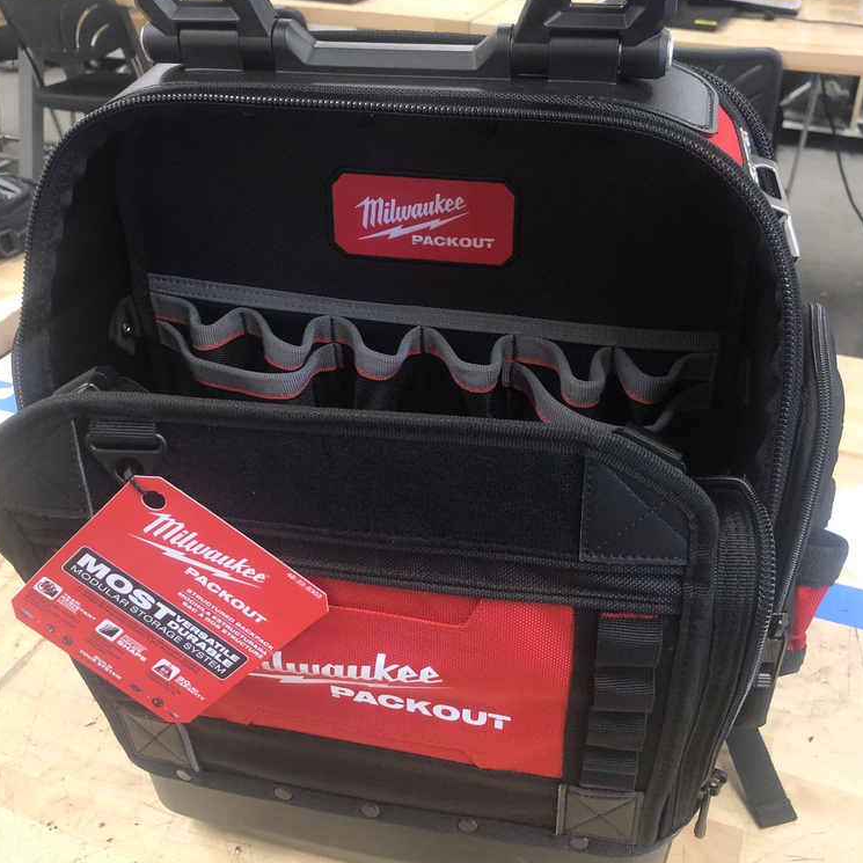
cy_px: 400
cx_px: 431
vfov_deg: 48.4
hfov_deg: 48.5
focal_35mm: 34
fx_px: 959
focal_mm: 3.99
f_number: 1.8
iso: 64
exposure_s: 1/15
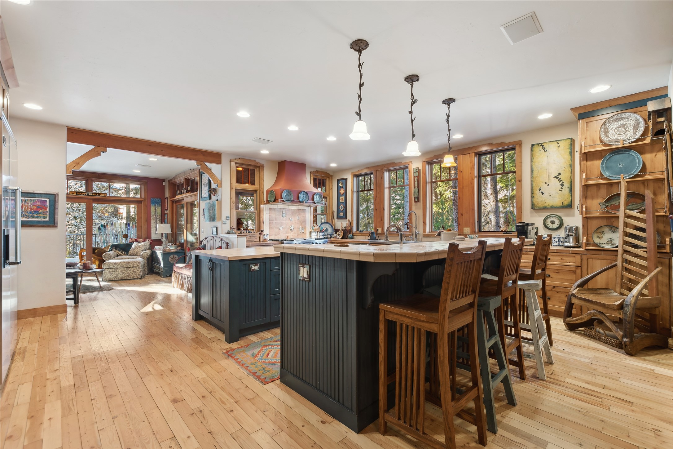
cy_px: 224
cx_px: 336
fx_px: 280
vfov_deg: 77.3
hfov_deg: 100.4
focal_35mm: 15
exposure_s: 1/2.5
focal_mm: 10
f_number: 6.3
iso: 100
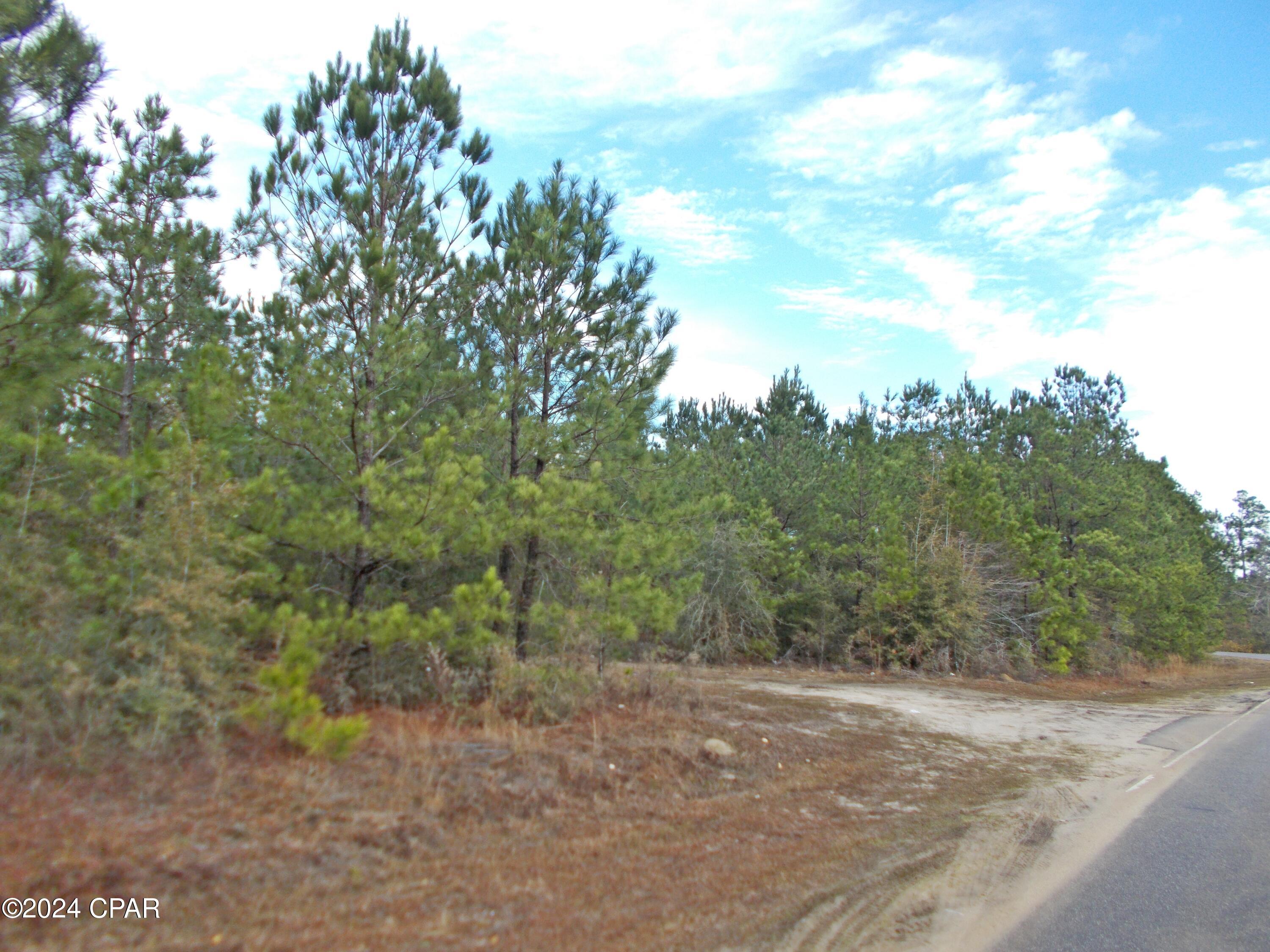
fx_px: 954
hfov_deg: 67.3
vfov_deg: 53.1
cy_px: 476
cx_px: 635
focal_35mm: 26
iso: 80
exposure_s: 1/200
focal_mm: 4.6
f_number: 3.2
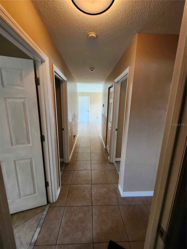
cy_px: 124
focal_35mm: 13
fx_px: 94
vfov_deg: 106.2
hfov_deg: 89.9
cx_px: 94
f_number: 2.2
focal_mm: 1.74
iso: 400
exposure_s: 1/30
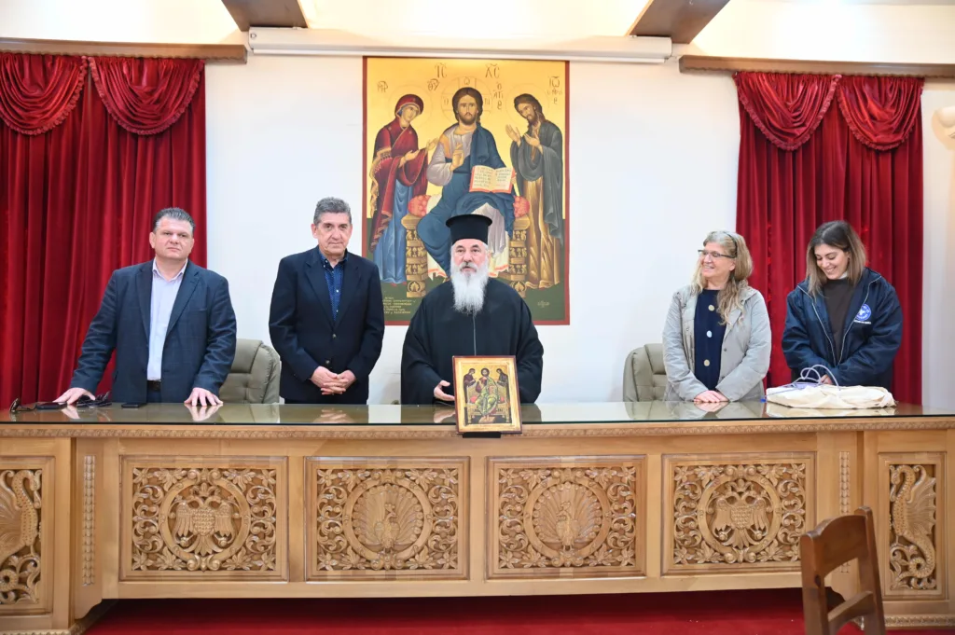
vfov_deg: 42.3
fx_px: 822
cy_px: 318
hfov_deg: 60.3
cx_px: 478
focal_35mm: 31
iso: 1000
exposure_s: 1/100
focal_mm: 31
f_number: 2.8
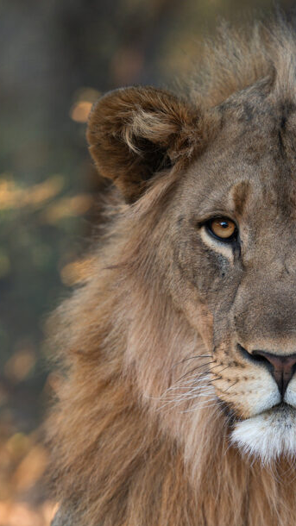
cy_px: 421
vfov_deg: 3.1
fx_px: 9826
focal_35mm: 704
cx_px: 275
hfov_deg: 1.7
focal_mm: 400
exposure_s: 1/200
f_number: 2.8
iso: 250
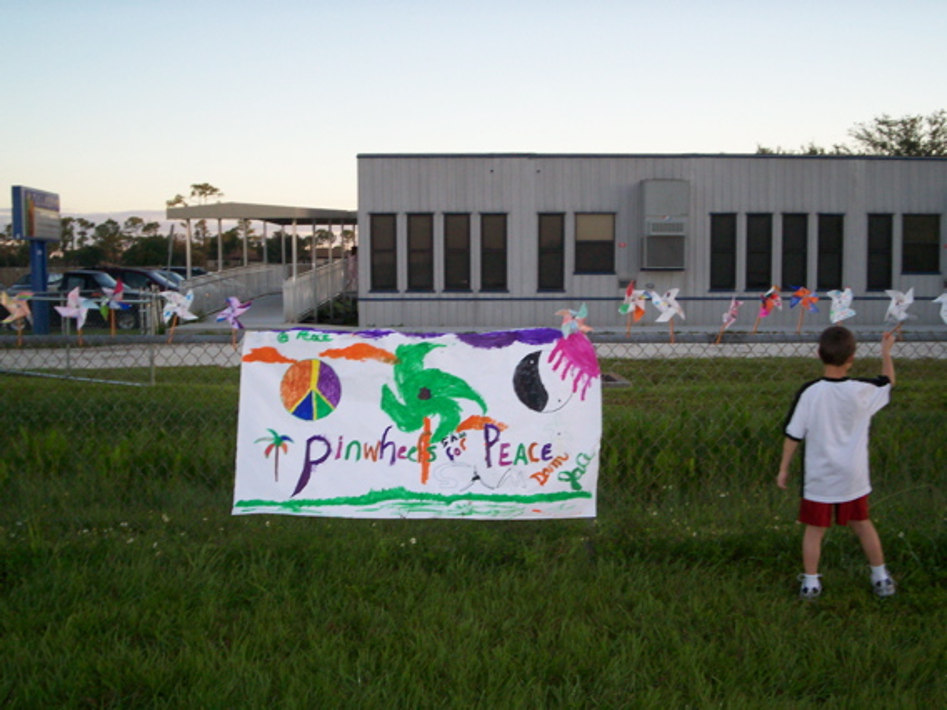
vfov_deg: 39.7
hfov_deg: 51.4
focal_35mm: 36
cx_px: 474
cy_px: 355
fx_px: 985
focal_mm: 5.9
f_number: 4.5
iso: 140
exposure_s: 1/72.3
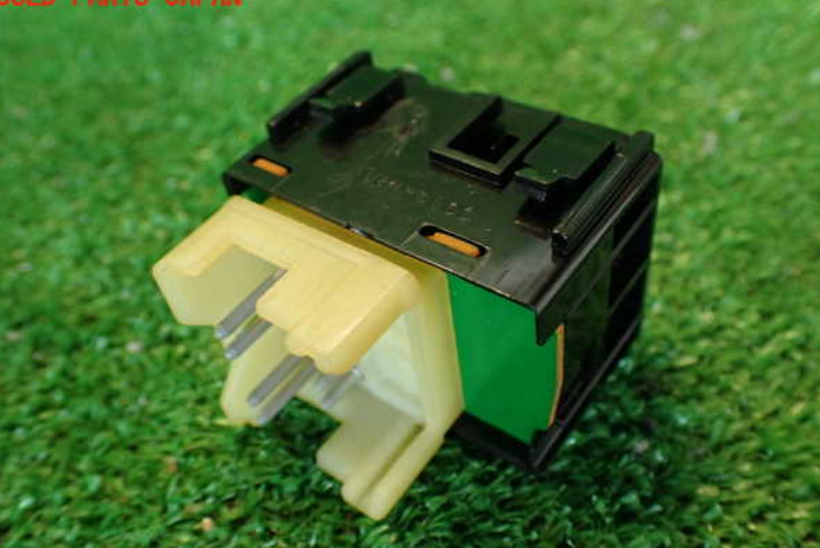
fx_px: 775
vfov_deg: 38.9
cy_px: 294
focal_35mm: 34
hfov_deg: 55.8
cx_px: 407
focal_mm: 5.79
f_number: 2.4
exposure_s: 1/30
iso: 200
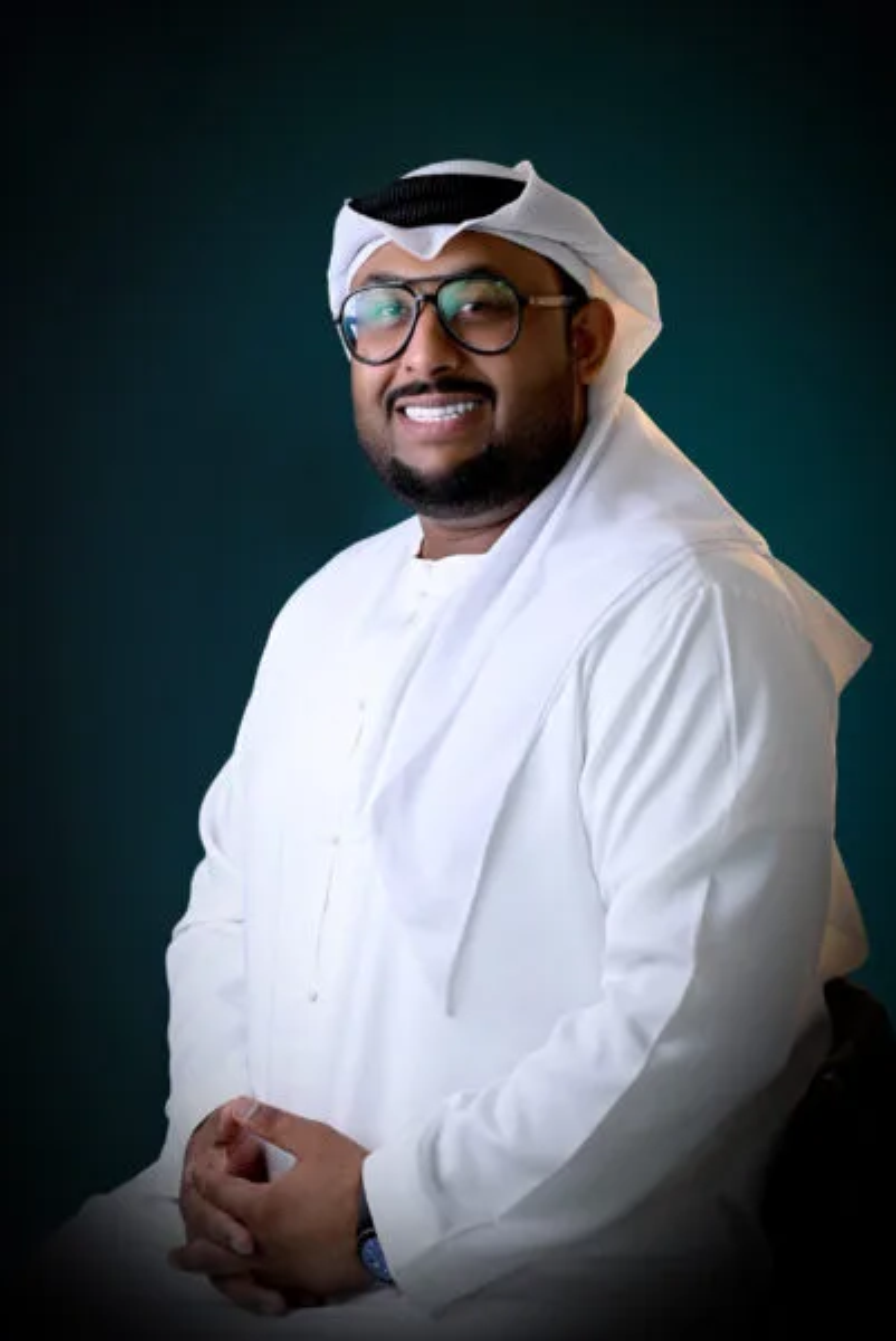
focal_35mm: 50
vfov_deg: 39.6
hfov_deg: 27.0
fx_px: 1863
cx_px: 448
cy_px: 670
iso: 640
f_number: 4
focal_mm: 50
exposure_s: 1/125
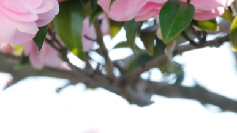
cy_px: -29
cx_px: 32
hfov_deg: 3.1
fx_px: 4438
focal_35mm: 706
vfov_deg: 1.7
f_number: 8
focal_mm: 170
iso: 800
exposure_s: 1/320
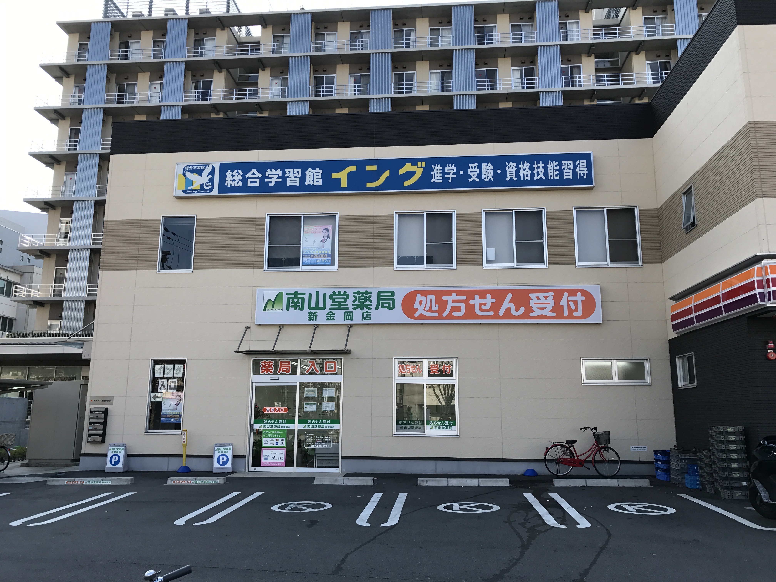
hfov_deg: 63.4
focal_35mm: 28
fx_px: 628
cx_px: 388
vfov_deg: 49.7
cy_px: 291
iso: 20
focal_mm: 3.99
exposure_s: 1/760
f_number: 1.8
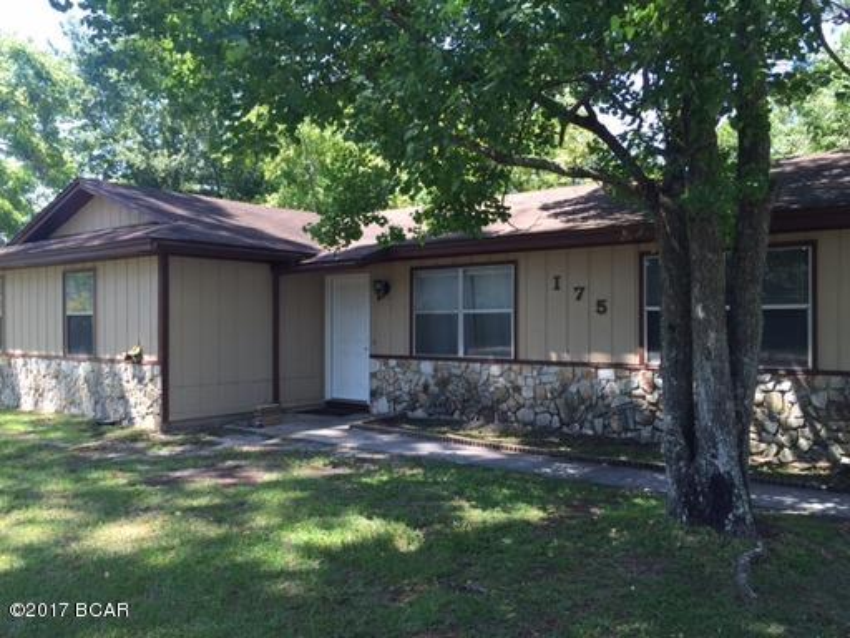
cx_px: 425
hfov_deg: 61.7
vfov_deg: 48.2
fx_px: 712
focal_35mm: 29
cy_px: 319
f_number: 2.2
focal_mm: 4.15
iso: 32
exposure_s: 1/196
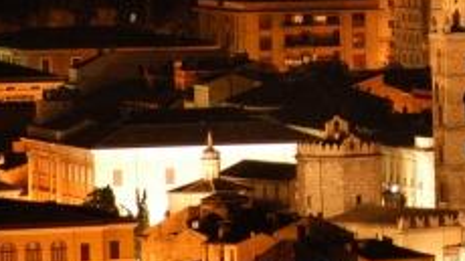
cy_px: 59
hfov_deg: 2.4
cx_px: 408
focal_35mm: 919
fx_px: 11323
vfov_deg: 1.3
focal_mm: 300
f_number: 5.6
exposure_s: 2.2
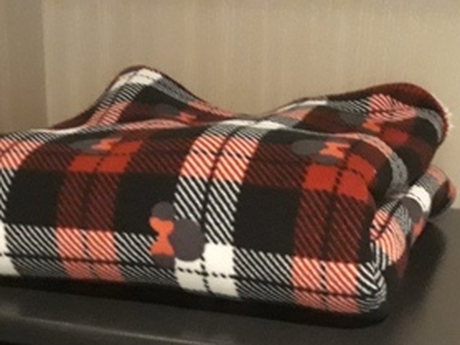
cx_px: 223
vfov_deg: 22.1
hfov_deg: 31.2
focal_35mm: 62
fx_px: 824
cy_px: 395
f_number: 1.7
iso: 800
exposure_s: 1/10
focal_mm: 3.71
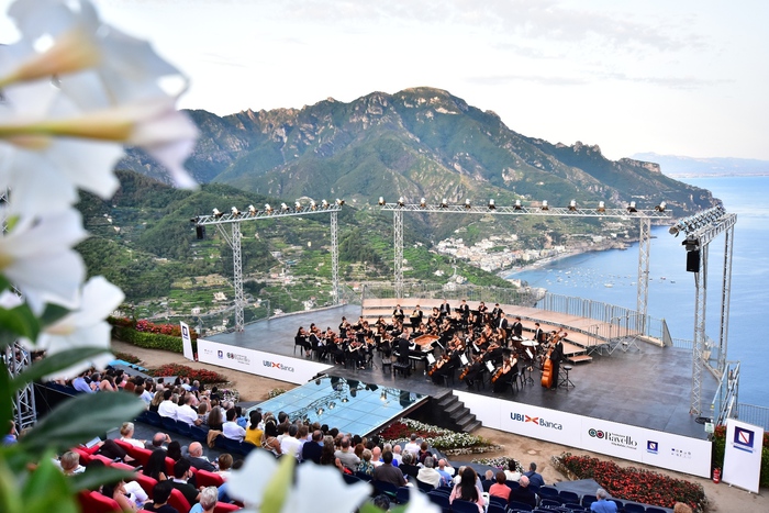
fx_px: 641
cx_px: 384
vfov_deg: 43.6
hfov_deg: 61.9
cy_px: 256
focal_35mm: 30
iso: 800
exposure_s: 1/125
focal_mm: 20
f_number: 5.6
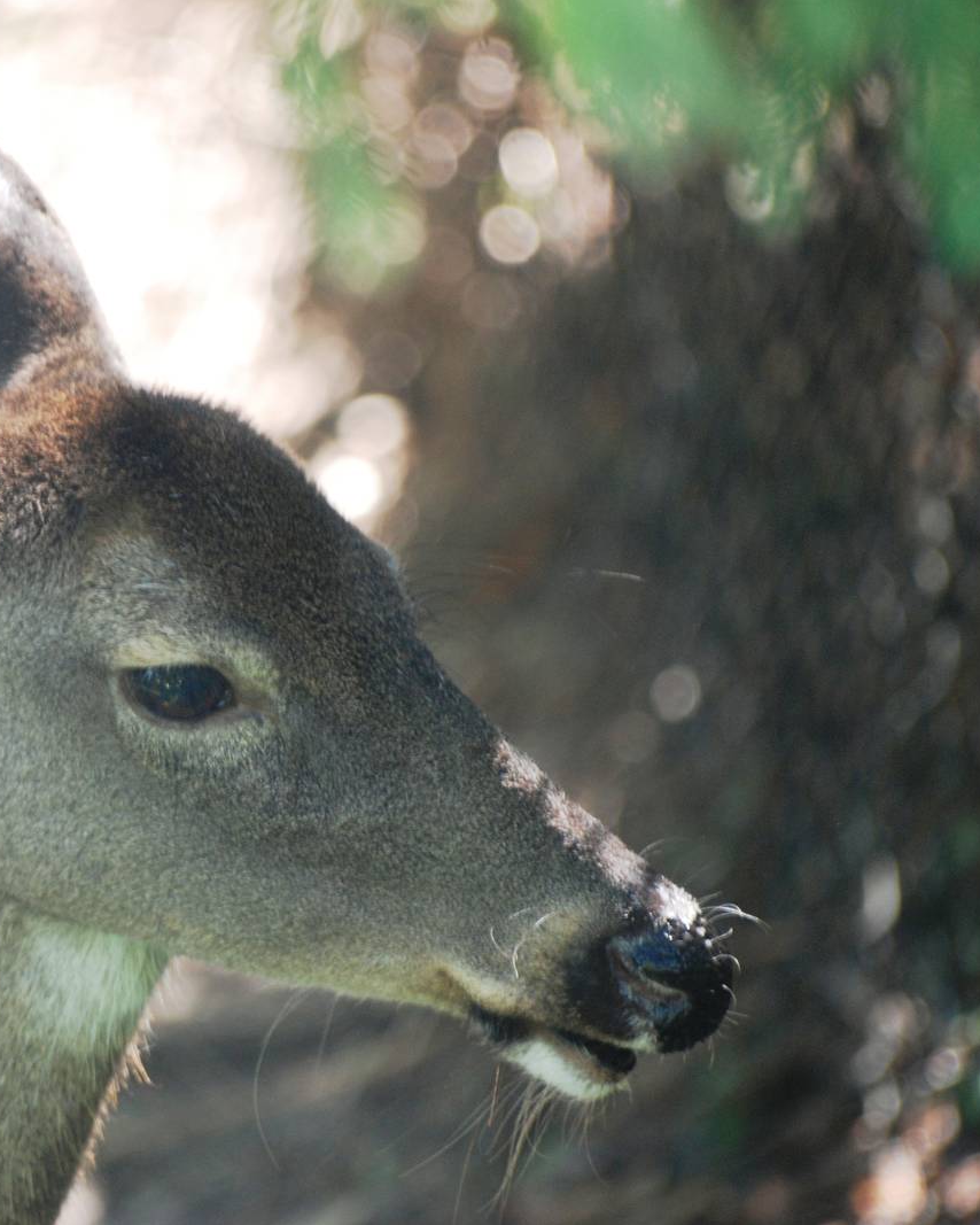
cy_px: 612
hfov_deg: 3.3
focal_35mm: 465
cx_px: 132
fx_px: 16854
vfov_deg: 4.2
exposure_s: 1/40
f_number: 5.3
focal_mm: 220
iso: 400
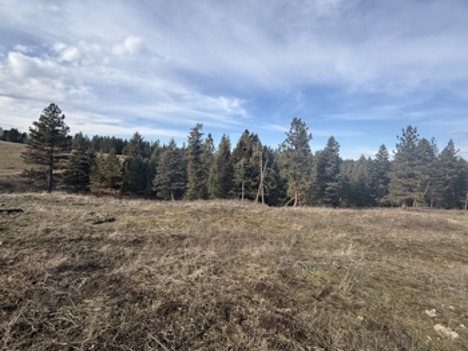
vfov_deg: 78.1
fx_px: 216
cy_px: 165
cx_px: 233
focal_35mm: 16
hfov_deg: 94.5
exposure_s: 1/1464
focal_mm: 2.22
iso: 50
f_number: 2.2
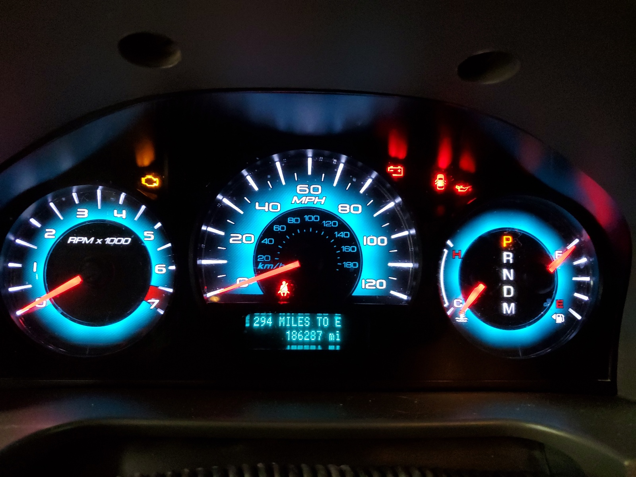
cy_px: 238
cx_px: 318
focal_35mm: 26
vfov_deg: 53.1
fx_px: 478
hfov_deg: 67.3
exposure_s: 1/17
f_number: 1.5
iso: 349
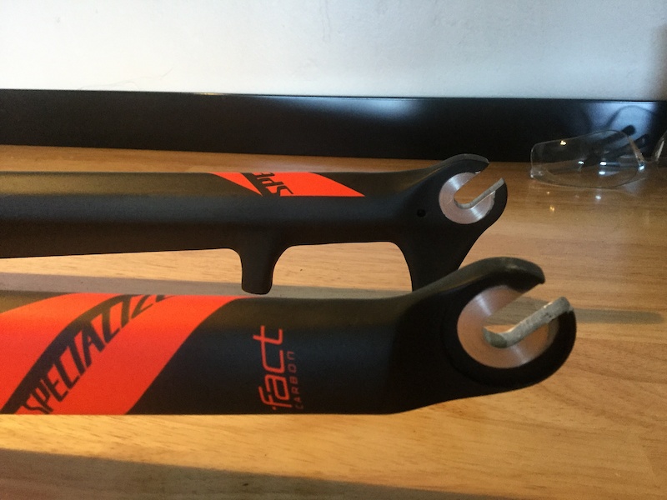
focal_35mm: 31
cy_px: 250
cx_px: 334
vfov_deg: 45.4
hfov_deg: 58.4
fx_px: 597
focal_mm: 3.3
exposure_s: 1/33
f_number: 2.4
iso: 200
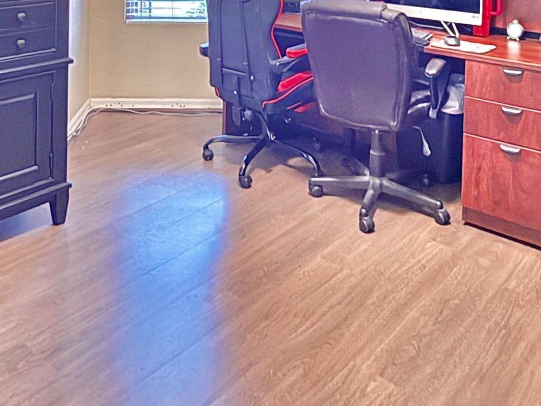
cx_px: 229
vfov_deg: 30.8
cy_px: -73
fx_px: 625
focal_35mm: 40
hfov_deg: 46.6
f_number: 2.2
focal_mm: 2.22
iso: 1250
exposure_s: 1/12
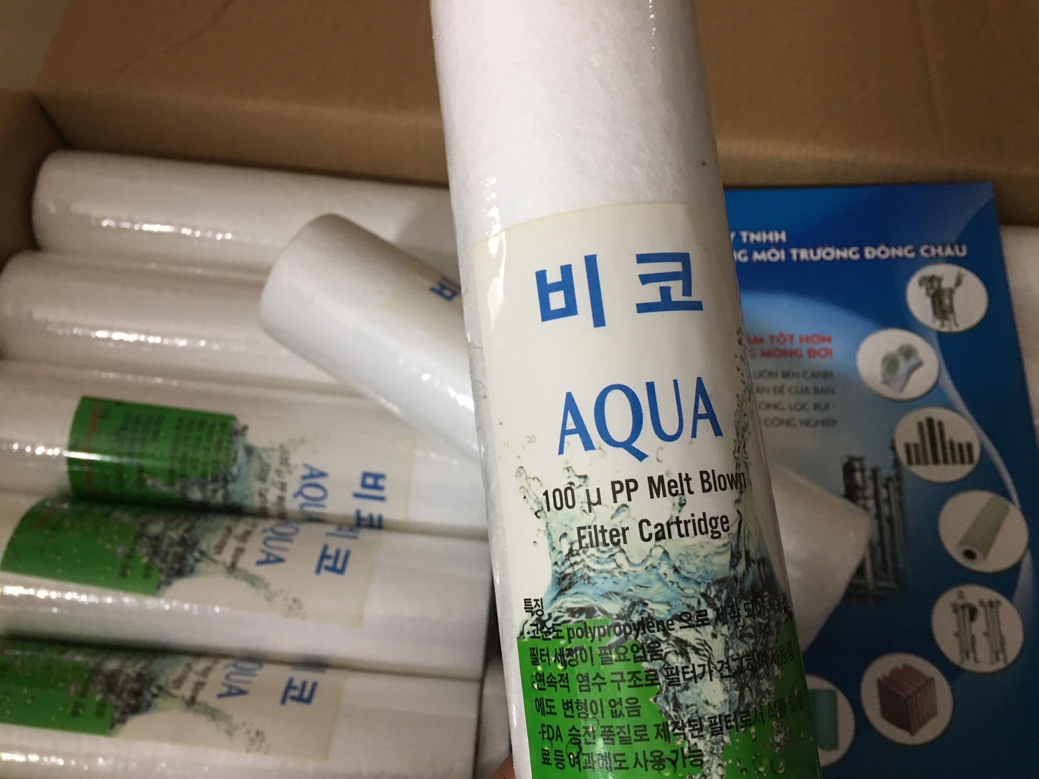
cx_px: 520
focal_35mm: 29
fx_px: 870
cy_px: 390
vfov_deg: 48.2
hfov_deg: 61.7
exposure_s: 1/17
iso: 80
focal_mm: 4.15
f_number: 2.2
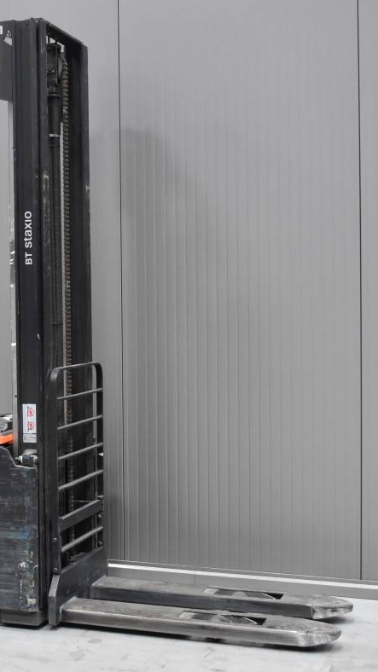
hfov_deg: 19.9
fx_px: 1066
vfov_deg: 35.0
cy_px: 339
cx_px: 72
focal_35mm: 60
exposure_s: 1/50
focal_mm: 25
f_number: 5
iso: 1600
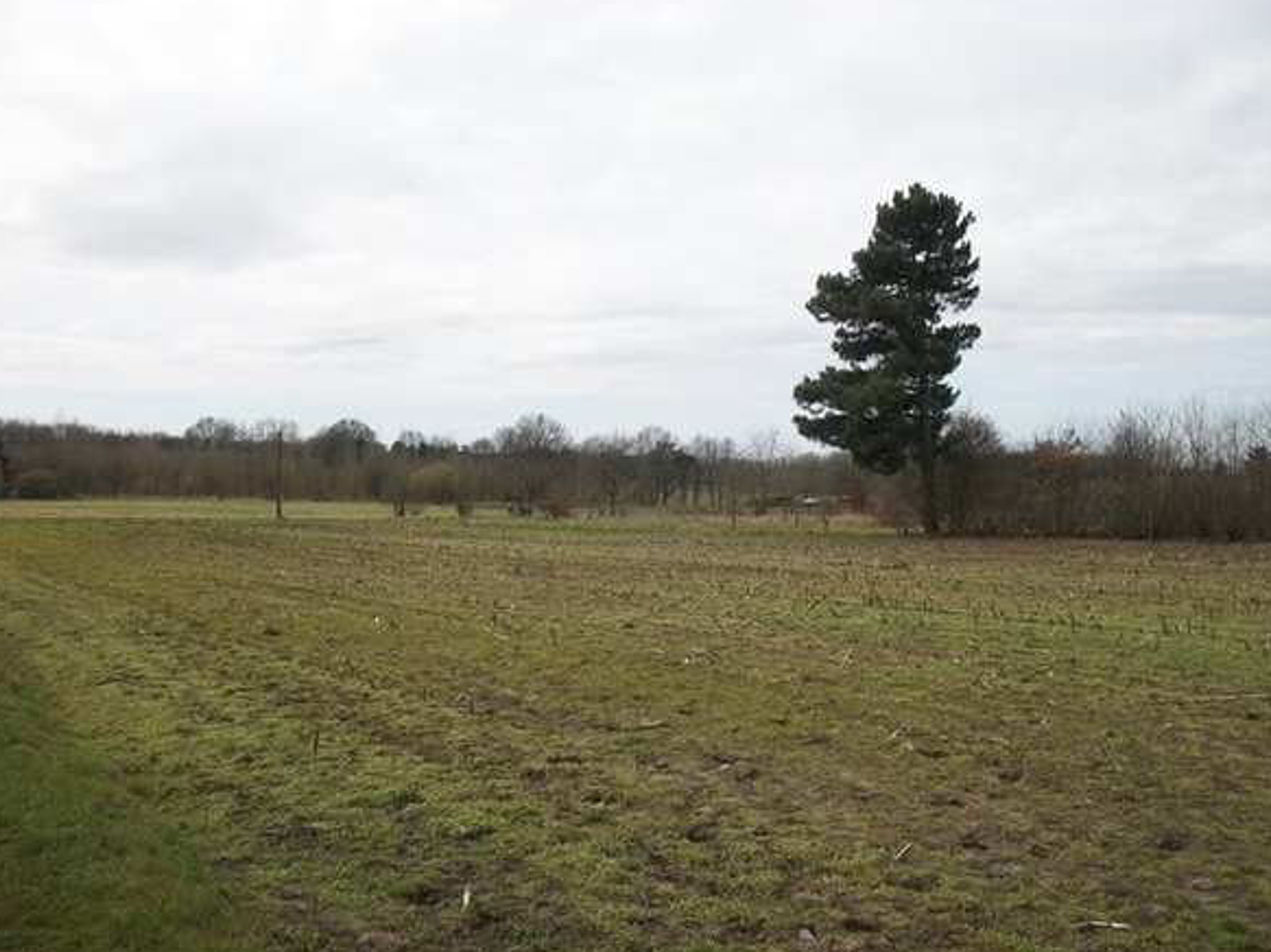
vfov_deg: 42.9
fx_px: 1211
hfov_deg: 55.4
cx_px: 642
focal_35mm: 33
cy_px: 478
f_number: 8.8
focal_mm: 5.7
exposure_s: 1/200
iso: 80
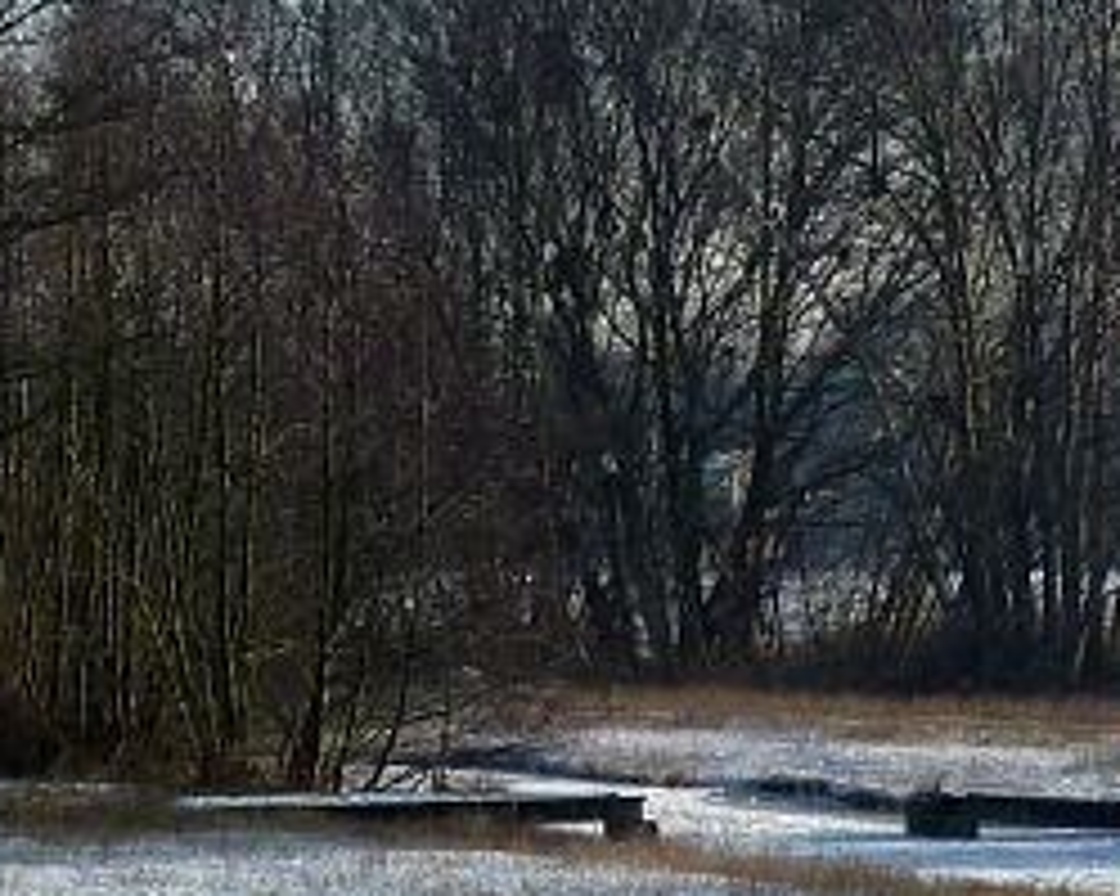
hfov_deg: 6.1
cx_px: 1759
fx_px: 10371
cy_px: 486
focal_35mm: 313
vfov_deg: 4.9
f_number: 4.5
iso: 80
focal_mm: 12.8
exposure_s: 1/500
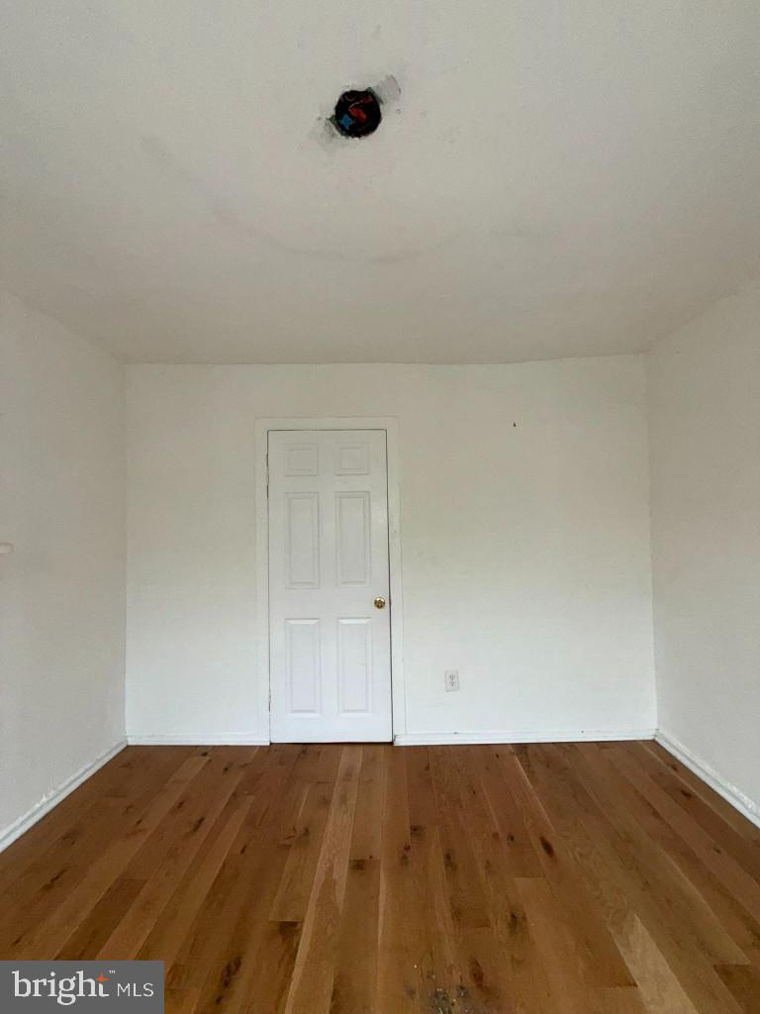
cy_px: 507
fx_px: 410
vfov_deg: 102.1
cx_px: 380
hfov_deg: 85.7
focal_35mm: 14
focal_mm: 2.22
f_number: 2.2
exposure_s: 1/121
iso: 125
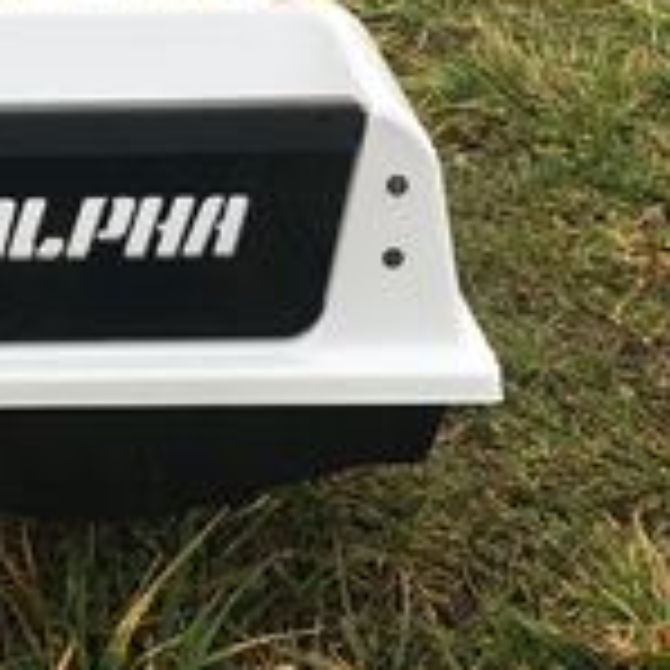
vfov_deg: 24.8
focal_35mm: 69
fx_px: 1511
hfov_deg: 24.4
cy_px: 184
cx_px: 94
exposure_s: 1/420
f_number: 2.2
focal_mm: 4.15
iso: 25
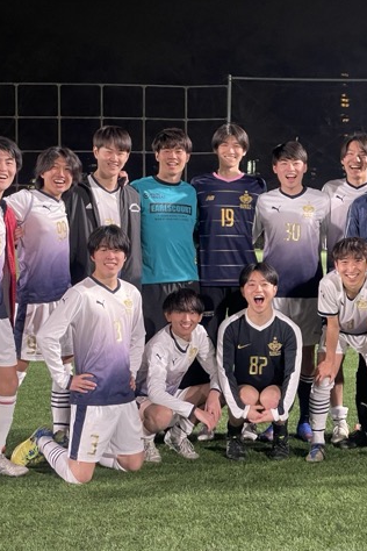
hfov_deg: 18.6
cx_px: 247
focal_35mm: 73
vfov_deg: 27.7
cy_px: 274
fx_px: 1116
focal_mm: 6
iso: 500
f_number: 2
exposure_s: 1/50
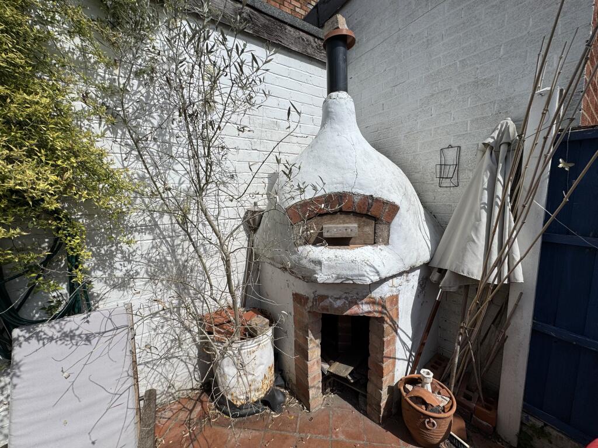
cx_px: 299
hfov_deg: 102.1
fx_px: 242
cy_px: 224
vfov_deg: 85.7
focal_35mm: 14
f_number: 2.2
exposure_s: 1/3717
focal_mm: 2.22
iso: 32
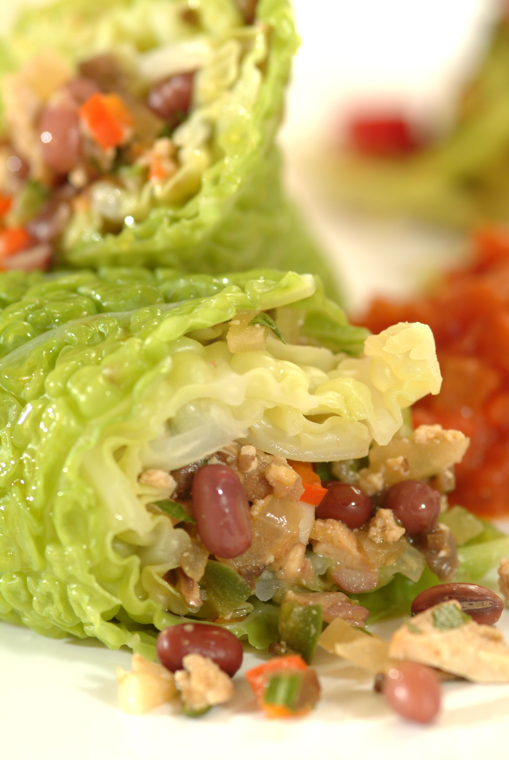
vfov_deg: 13.0
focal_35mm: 158
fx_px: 3332
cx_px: 254
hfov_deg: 8.7
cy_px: 380
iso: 100
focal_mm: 105
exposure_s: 1/45
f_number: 4
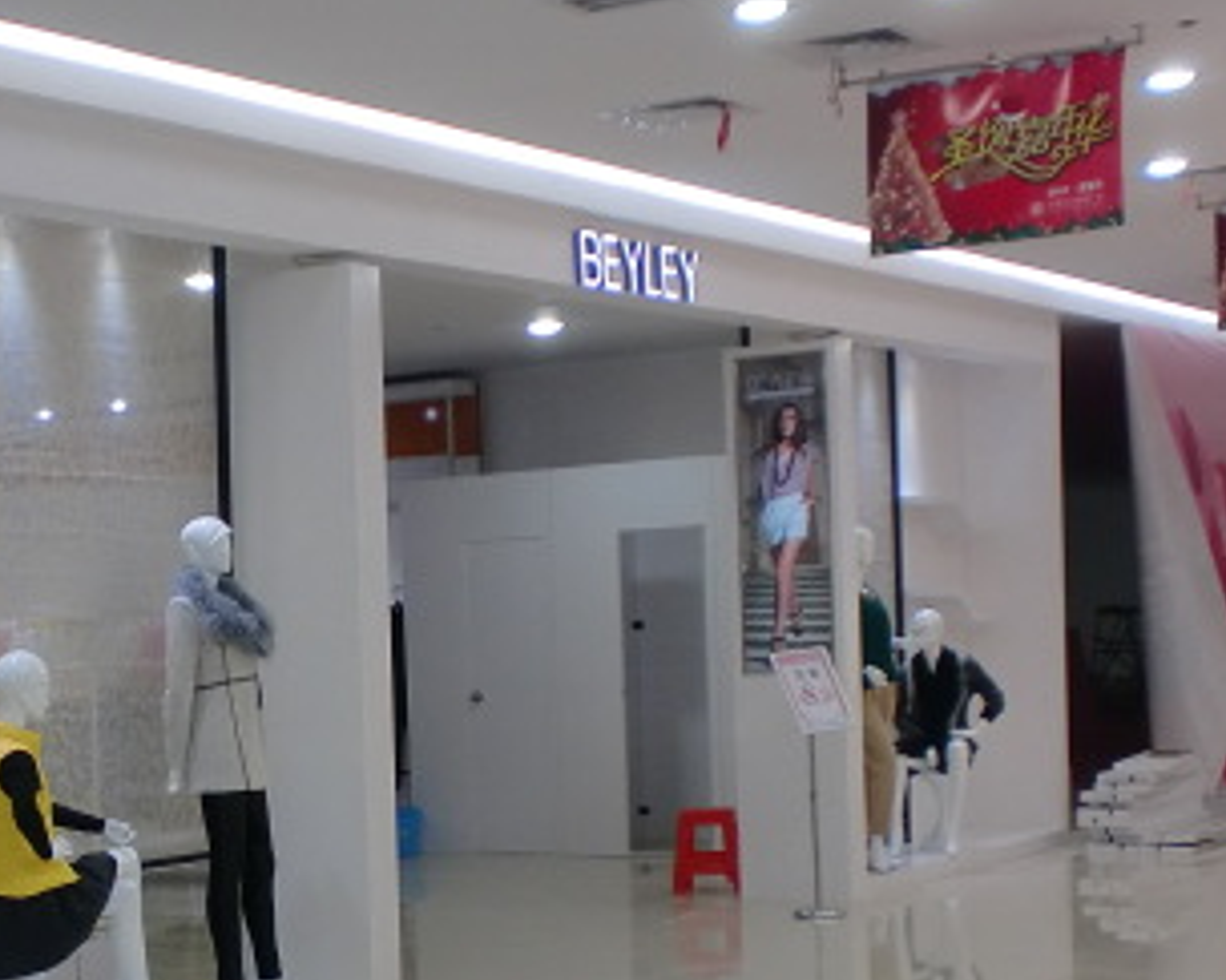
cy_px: 851
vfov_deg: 20.9
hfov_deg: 25.8
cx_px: 202
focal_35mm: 72
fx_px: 2612
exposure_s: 1/60
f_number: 3.1
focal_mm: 6.3
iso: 125
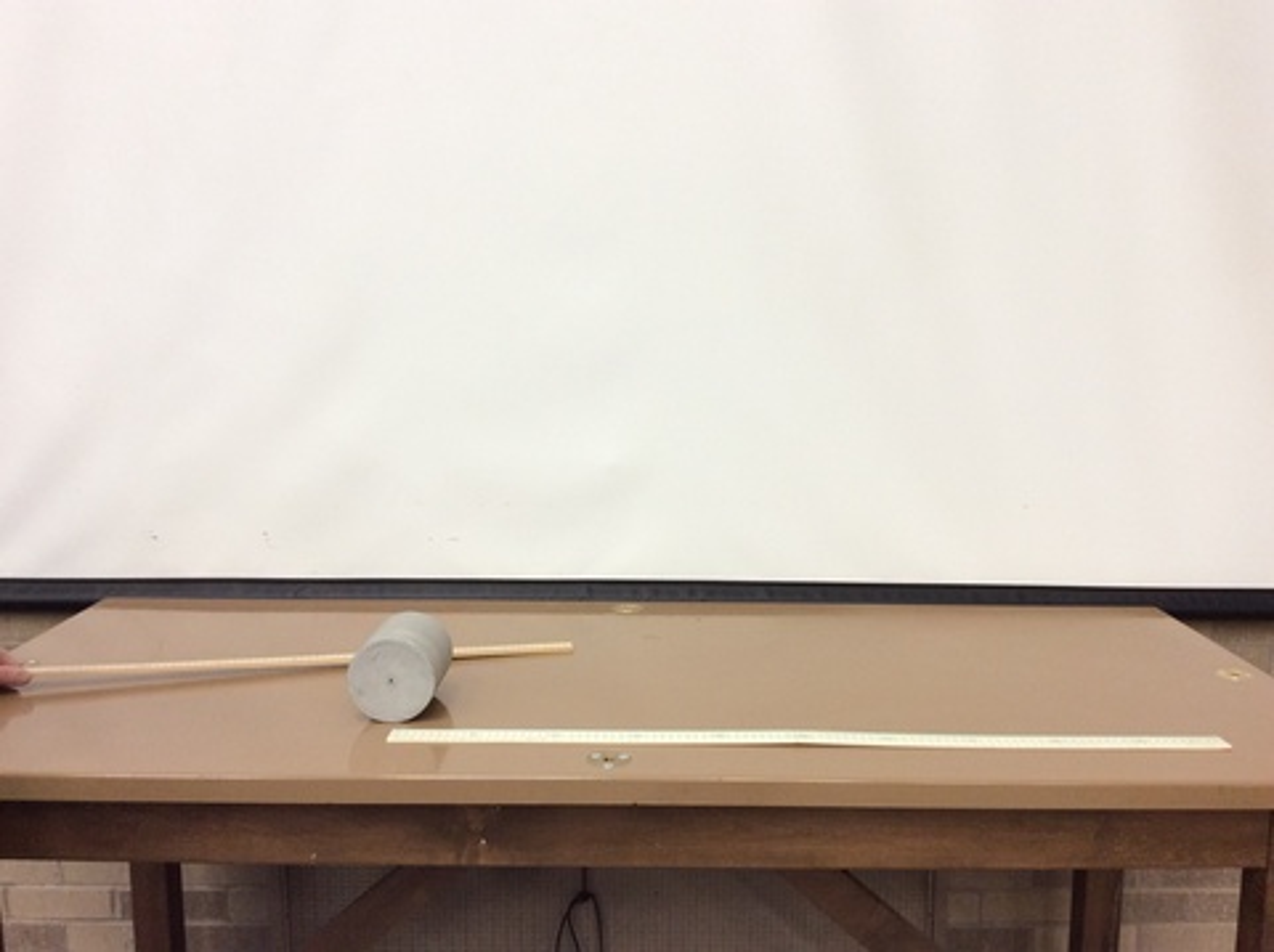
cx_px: 637
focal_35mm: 32
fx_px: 1177
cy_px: 476
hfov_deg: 56.9
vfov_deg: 44.1
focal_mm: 3.3
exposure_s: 1/24
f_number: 2.4
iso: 100
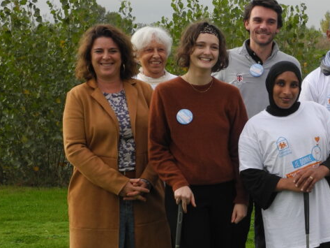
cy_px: 177
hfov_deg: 16.1
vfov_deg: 12.4
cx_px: 349
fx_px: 1135
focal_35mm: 119
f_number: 3.5
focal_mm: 11.8
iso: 100
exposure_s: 1/400
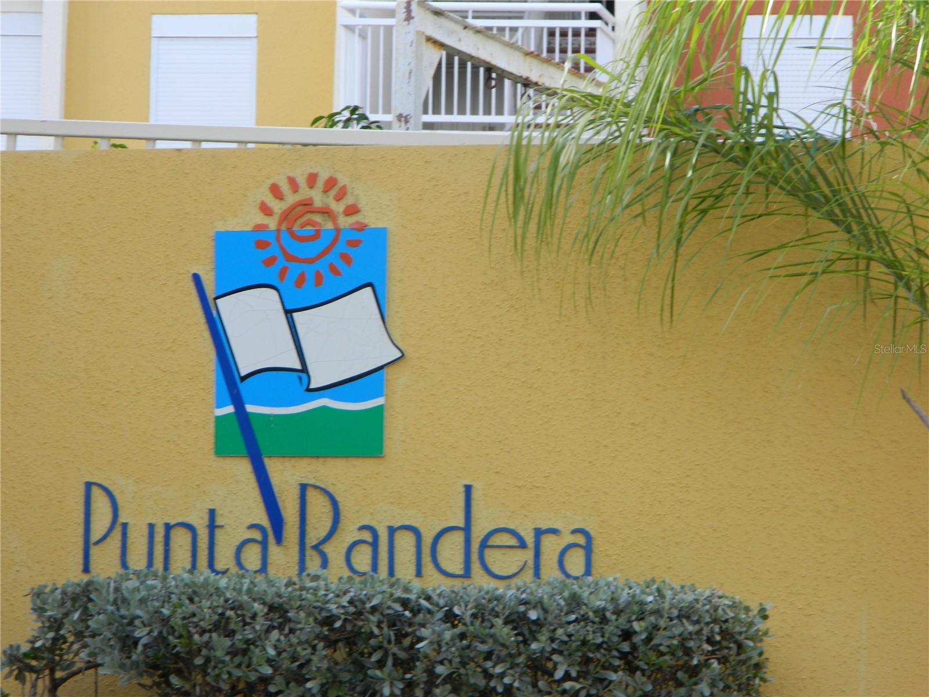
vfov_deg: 6.7
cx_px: 464
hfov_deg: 9.0
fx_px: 5931
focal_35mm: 221
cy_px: 348
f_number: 5.4
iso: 80
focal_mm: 39.7
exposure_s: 1/125
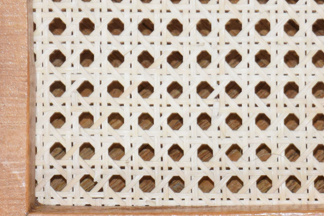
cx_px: 384
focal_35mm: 332
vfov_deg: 4.1
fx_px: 2988
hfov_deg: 6.2
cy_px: -88
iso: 800
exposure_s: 1/60
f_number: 5.6
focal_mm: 55
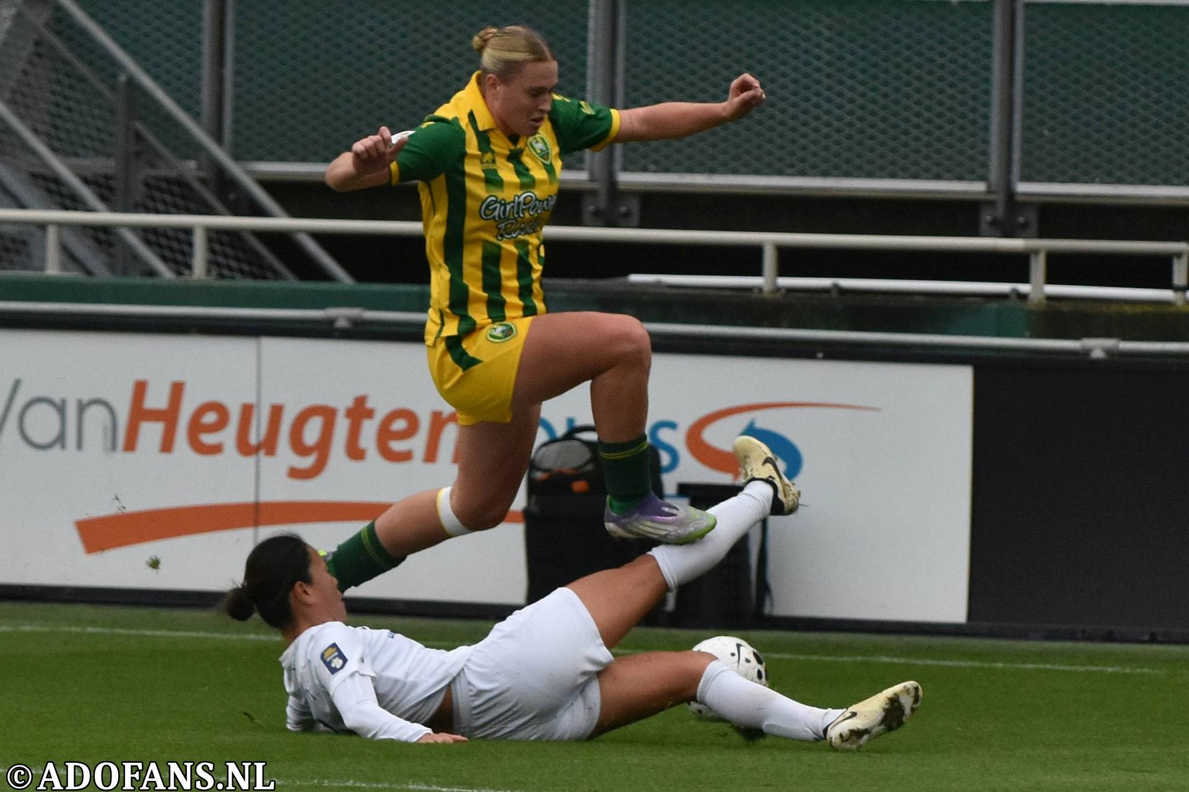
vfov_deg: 5.9
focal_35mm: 232
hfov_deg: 8.9
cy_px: 396
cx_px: 594
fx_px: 7678
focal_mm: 155
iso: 800
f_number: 3.5
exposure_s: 1/1000
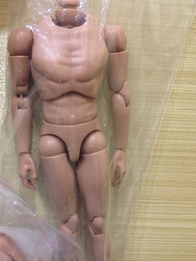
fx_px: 370
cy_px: 153
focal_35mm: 49
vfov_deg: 38.8
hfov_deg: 29.4
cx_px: 62
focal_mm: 4.13
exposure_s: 1/20
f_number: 2.4
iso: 125
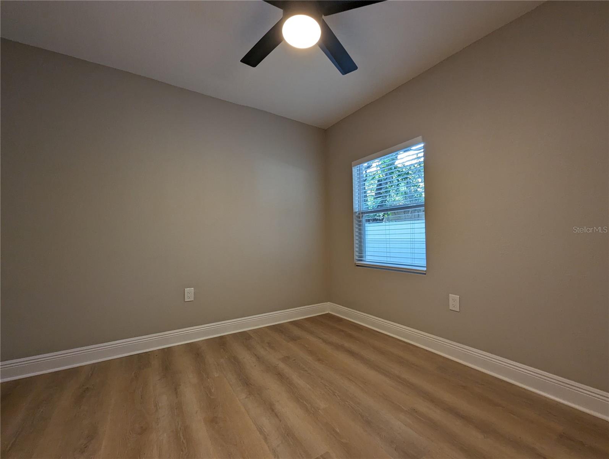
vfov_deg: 90.1
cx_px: 304
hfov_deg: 106.1
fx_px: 229
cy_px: 230
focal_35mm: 13
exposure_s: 1/120
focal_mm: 1.95
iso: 259
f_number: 2.2
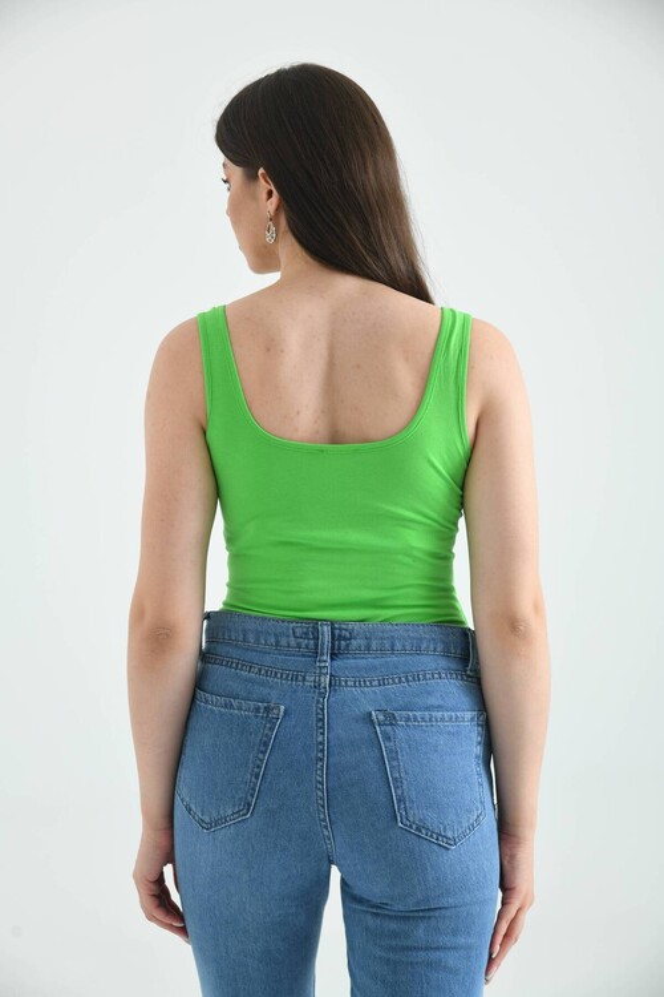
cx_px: 332
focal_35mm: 62
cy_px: 498
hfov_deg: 21.9
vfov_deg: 32.4
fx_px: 1715
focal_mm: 62
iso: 100
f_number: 6.3
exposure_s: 1/125
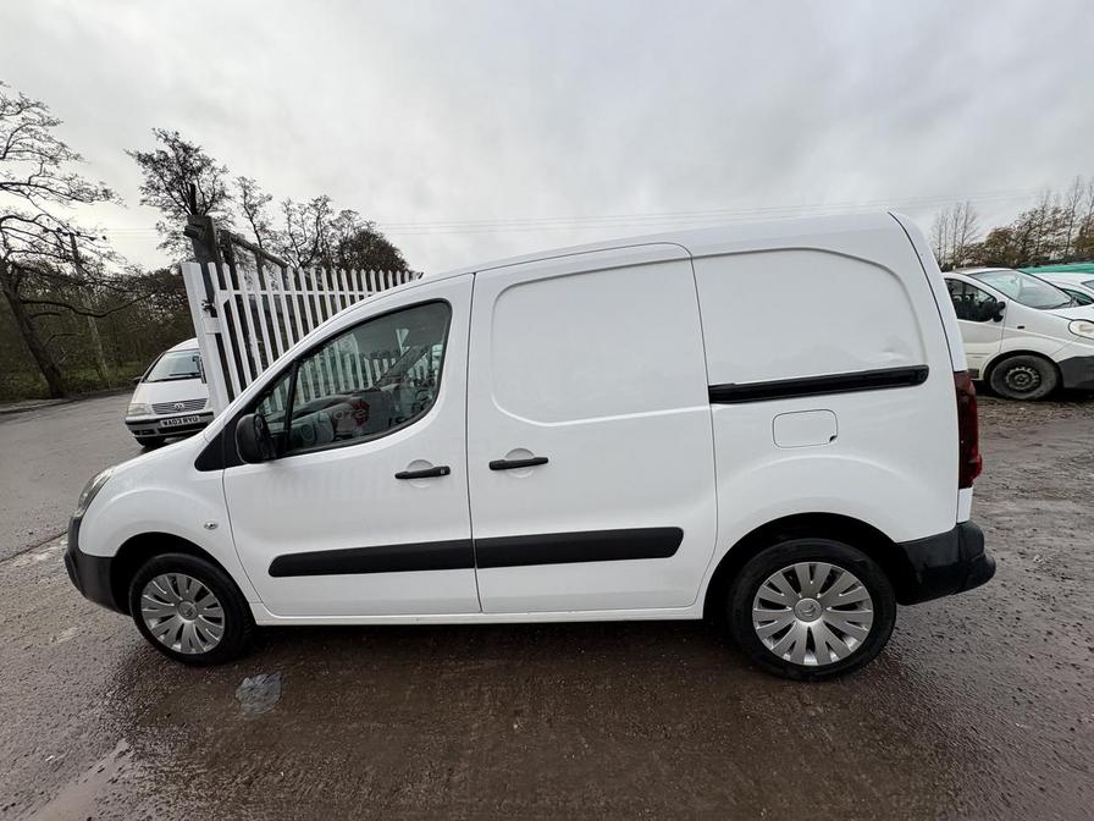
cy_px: 410
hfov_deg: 102.1
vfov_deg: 85.7
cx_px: 547
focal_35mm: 14
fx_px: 442
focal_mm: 2.22
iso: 40
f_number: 2.2
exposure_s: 1/687
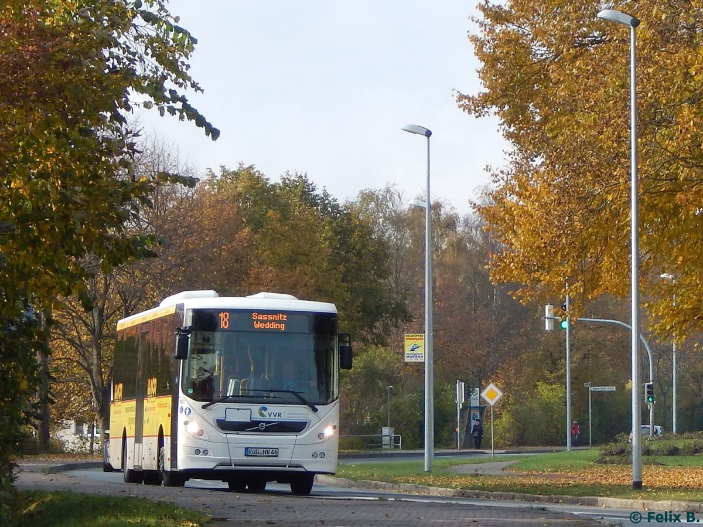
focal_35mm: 93
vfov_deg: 15.9
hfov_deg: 21.1
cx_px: 352
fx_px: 1888
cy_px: 264
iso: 125
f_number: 4.4
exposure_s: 1/400
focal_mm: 16.6
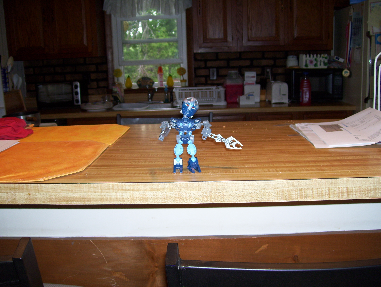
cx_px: 190
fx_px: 397
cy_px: 144
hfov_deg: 51.3
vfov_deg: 39.7
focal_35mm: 36
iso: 80
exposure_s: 1/60
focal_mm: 6
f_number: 2.7
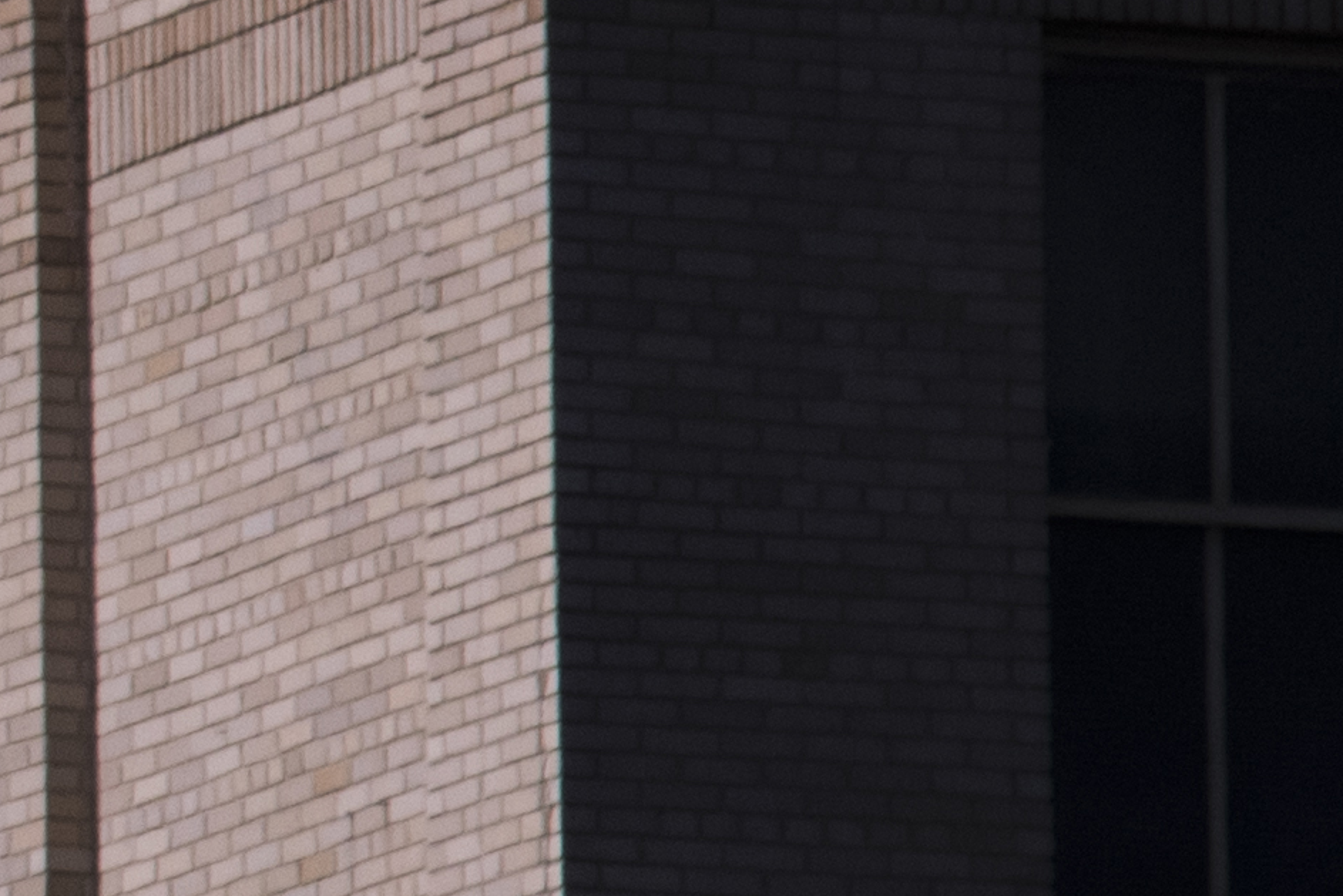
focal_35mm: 1909
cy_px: 446
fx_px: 71222
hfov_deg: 1.1
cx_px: -1840
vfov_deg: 0.7
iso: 400
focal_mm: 200
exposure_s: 1/2000
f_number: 9
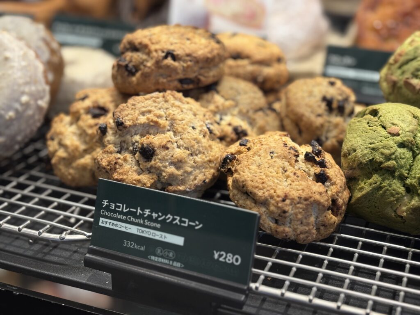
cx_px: 210
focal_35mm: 52
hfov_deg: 36.8
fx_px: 631
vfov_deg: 28.0
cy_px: 158
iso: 40
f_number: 1.6
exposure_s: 1/60
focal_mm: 5.96
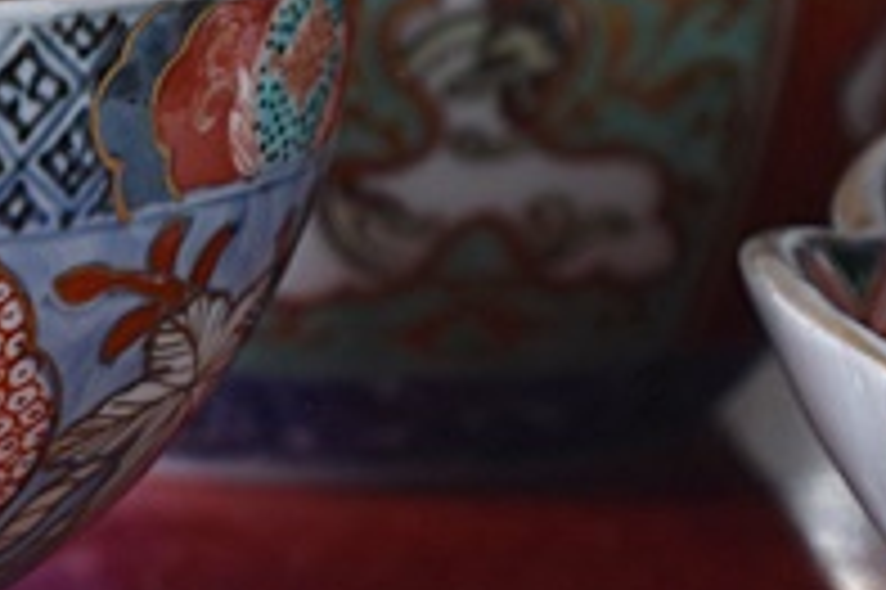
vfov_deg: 4.1
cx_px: -630
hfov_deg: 6.1
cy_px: -236
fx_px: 8238
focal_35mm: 335
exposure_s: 1/10
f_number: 5.6
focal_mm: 55
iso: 400
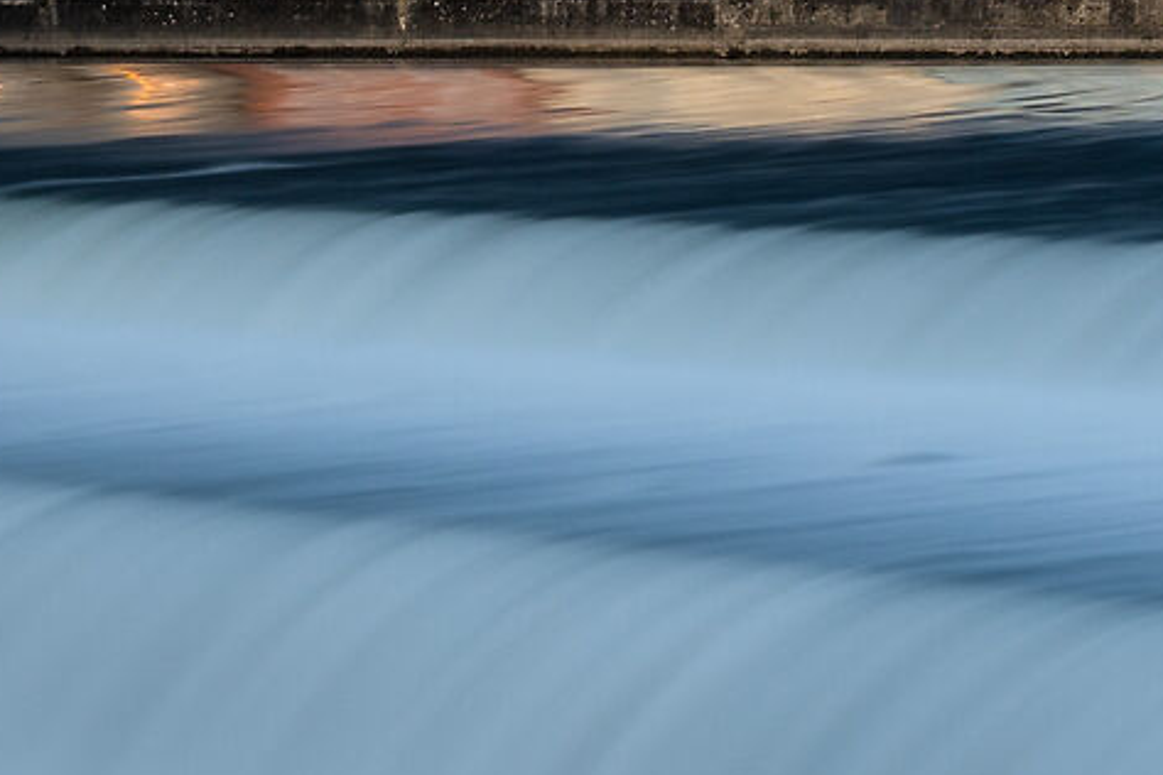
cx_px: 1769
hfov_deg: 4.6
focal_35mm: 449
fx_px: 14489
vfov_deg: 3.0
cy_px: -643
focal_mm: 59
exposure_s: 4
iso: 100
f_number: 11
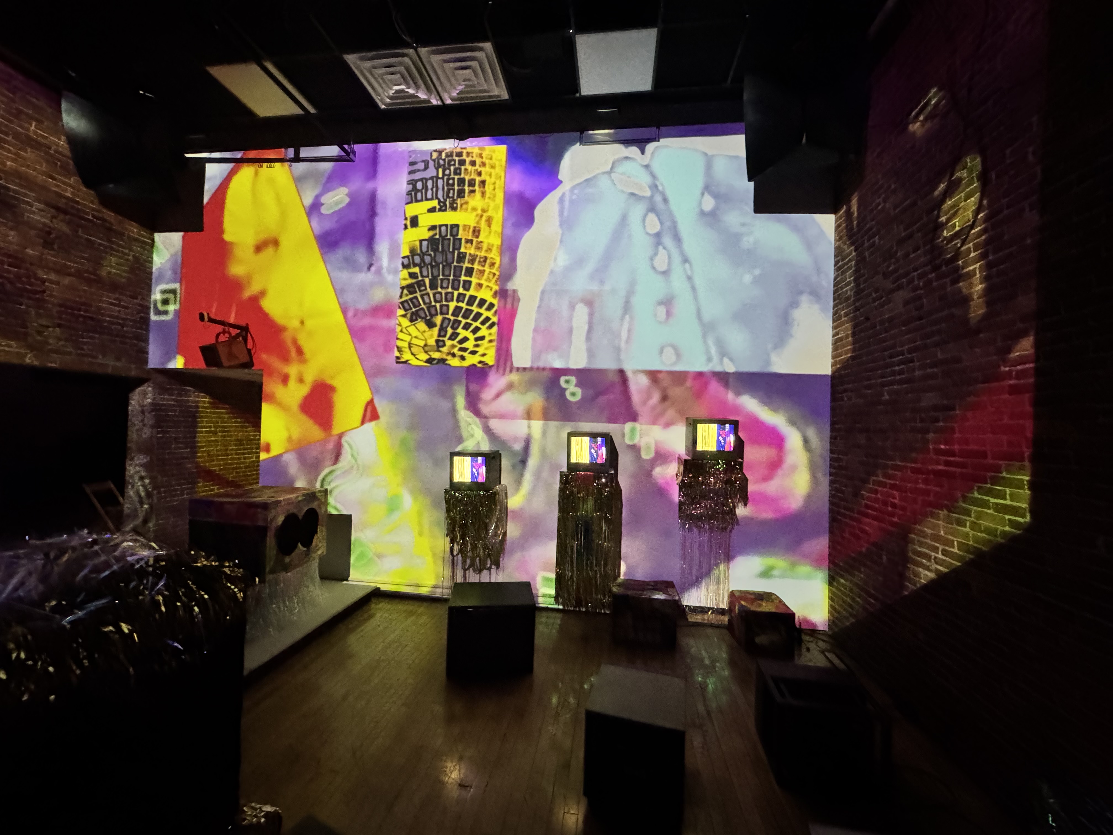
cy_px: 418
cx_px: 556
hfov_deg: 102.1
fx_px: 450
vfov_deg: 85.7
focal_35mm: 14
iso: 1250
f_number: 2.2
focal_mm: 2.22
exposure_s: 1/50
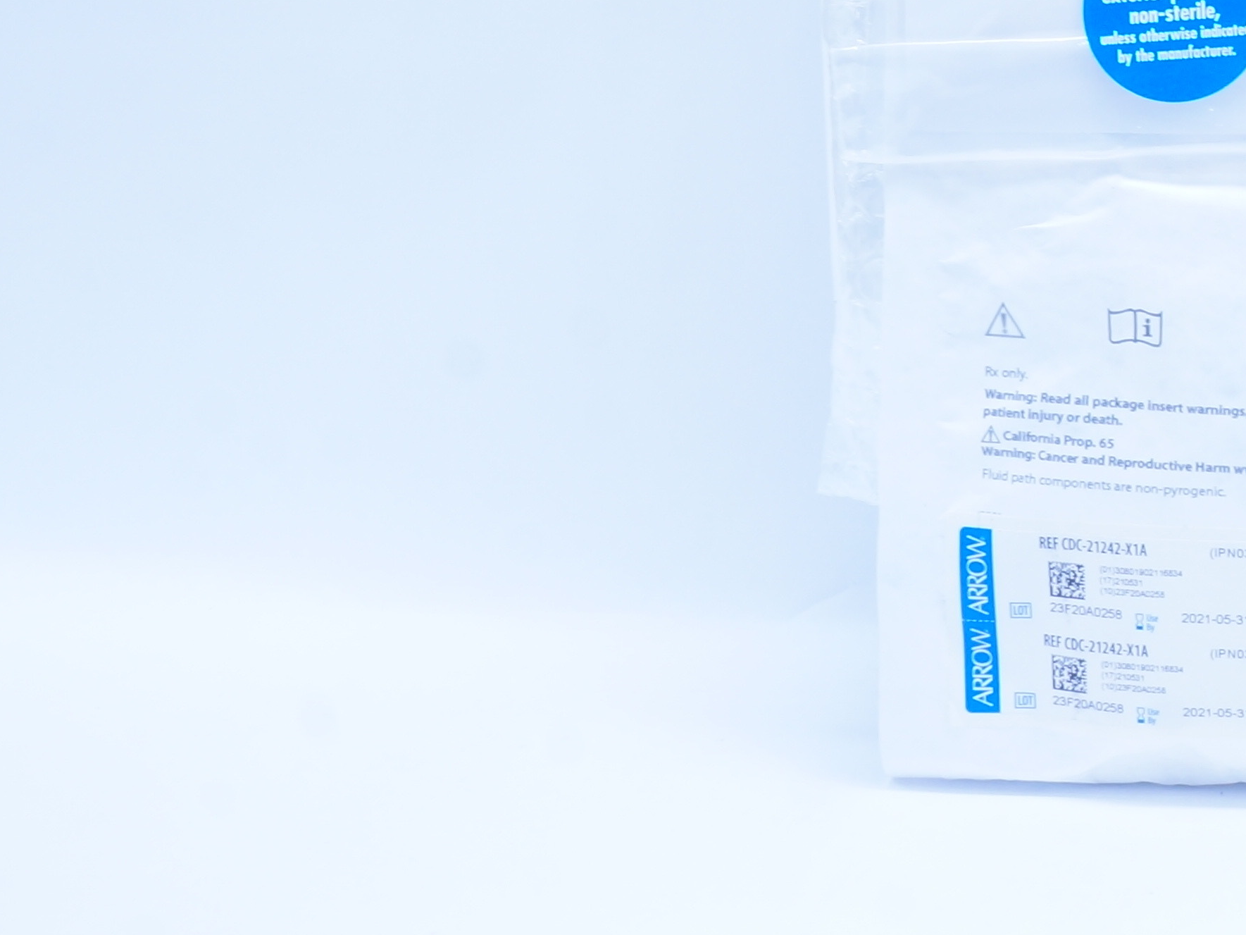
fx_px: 2592
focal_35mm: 72
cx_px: 1462
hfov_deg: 24.7
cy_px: -128
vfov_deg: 19.5
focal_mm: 18
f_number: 13
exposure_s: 1/10
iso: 400
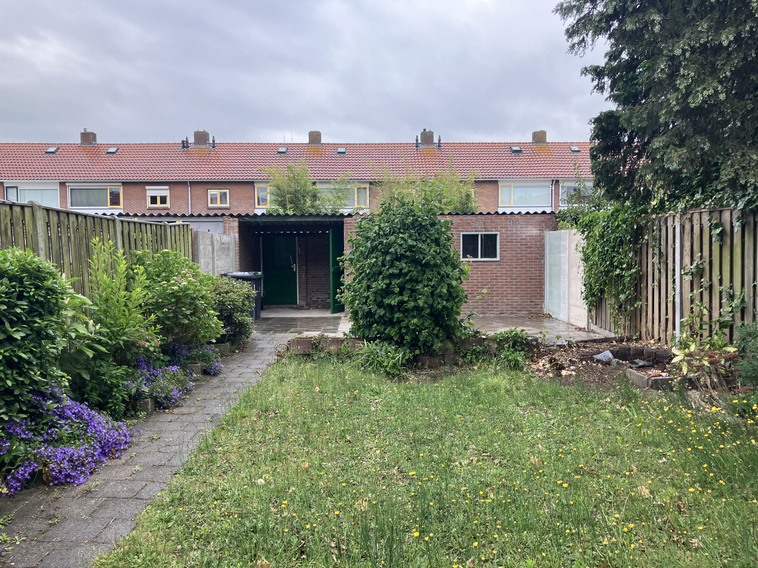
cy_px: 284
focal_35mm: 28
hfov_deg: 63.4
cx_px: 379
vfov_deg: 49.7
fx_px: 613
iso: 32
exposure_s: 1/307
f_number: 1.8
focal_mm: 3.99
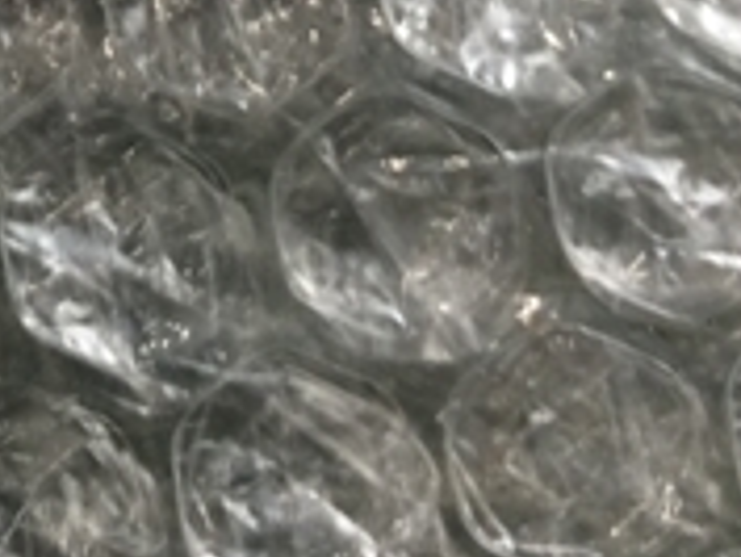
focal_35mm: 105
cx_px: -293
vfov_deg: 13.0
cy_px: -373
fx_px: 2249
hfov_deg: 17.3
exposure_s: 1/30
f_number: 2.2
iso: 64
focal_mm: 4.15
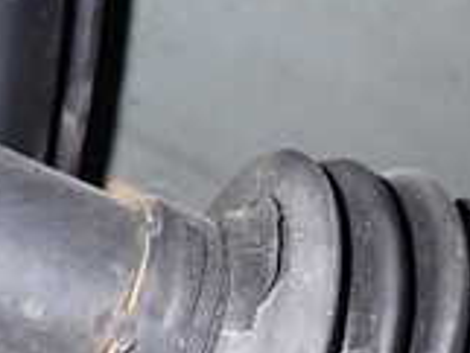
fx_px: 1264
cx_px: 432
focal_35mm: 93
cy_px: 481
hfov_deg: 20.6
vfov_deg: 15.1
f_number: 5.6
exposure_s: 1/30
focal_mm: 4.5
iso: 250
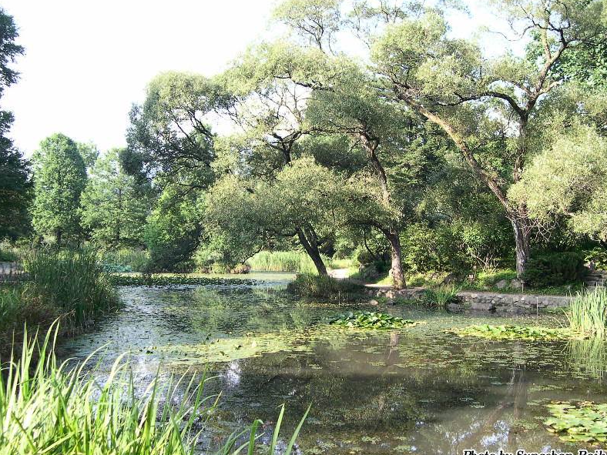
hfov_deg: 45.8
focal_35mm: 41
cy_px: 235
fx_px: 719
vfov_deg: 35.1
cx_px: 299
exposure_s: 1/188
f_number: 2.8
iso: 100
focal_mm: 8
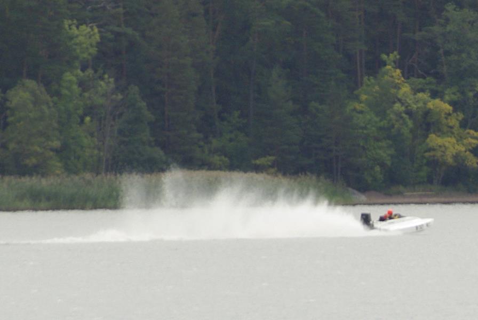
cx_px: 239
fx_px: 5983
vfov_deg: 3.1
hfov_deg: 4.6
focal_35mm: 450
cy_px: 160
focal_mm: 300
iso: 400
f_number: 9.5
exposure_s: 1/350
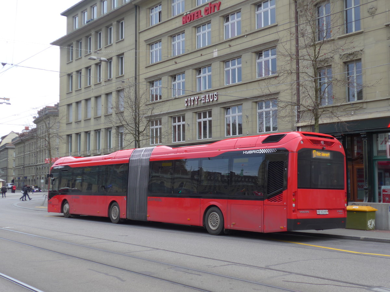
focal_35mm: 46
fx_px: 518
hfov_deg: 41.2
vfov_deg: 31.5
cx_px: 195
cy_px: 146
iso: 80
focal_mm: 9.5
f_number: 3
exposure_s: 1/250
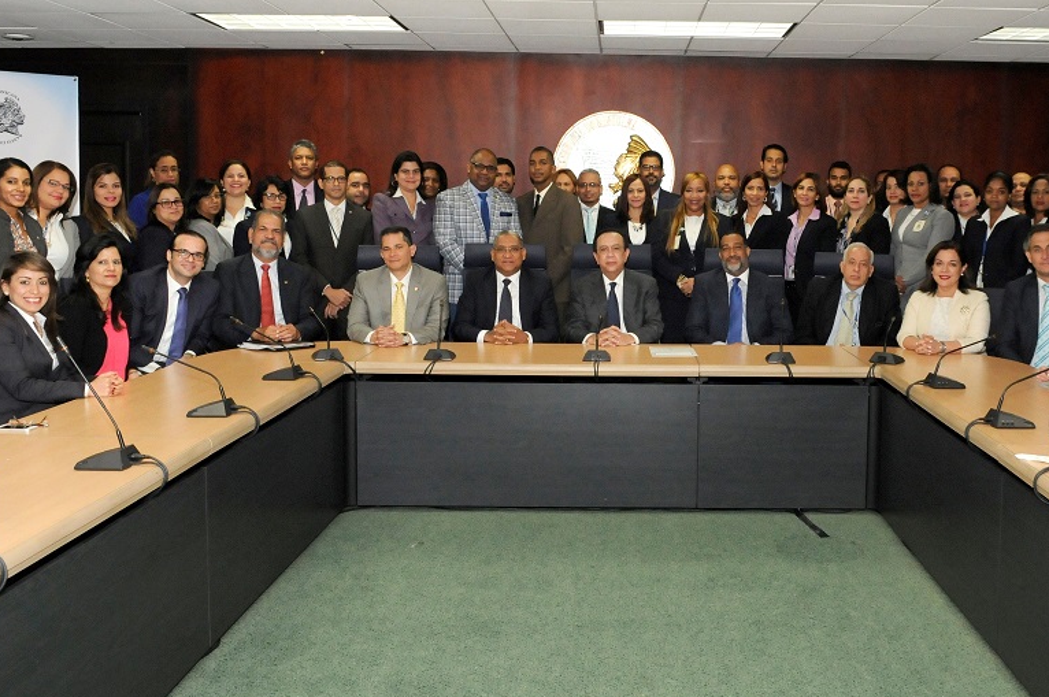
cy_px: 260
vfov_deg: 36.9
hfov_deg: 53.0
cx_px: 653
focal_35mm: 36
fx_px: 1039
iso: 1250
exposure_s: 1/200
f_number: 5
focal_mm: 17
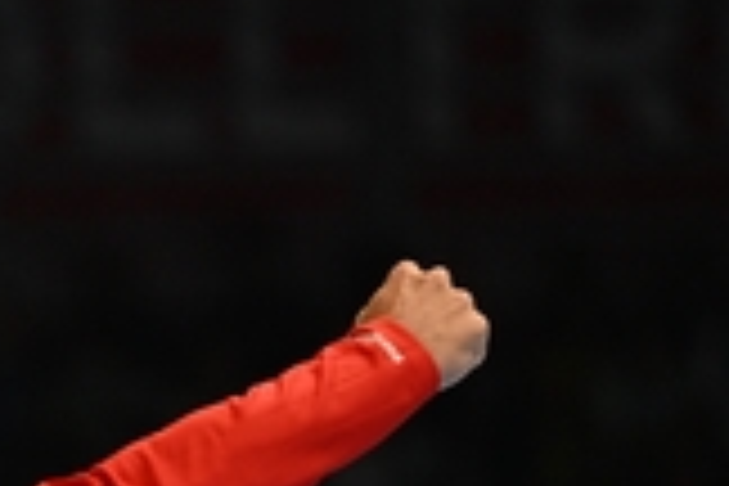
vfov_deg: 2.1
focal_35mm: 667
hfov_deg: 3.1
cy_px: 666
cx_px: -252
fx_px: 13506
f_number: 2.8
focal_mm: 180
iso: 2000
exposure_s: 1/1000
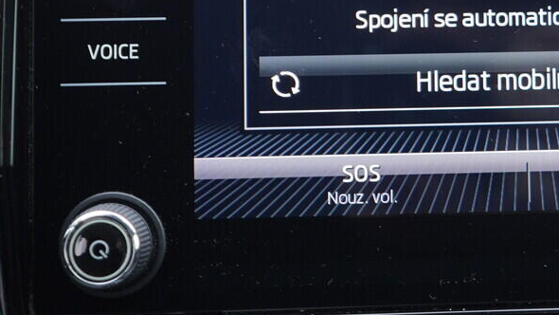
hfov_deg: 22.5
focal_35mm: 92
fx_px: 1364
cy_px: 3
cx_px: 513
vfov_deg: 13.0
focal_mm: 24
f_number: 2.8
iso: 250
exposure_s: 1/40
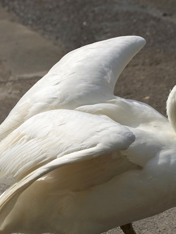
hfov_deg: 9.0
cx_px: 43
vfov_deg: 12.0
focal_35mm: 164
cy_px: 158
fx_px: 1112
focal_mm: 75
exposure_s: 1/3000
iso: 50
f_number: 4
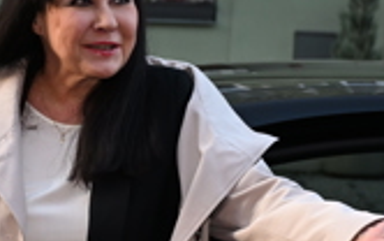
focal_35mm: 182
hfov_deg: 11.4
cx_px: 30
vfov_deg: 7.1
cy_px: 368
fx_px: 1906
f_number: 5
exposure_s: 1/200
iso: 800
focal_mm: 43
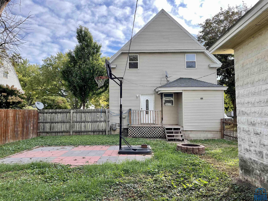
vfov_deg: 54.9
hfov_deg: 69.4
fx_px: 194
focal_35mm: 25
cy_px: 100
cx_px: 134
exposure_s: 1/755
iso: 32
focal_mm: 5.1
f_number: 1.6
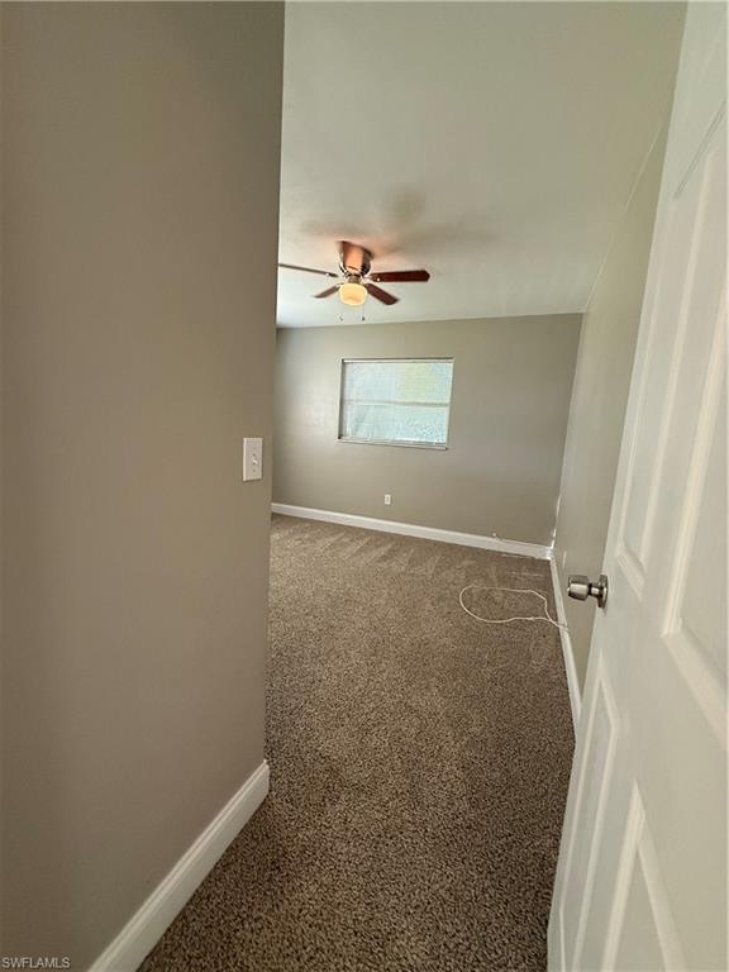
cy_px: 486
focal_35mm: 14
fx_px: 393
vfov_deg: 102.1
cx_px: 364
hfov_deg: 85.7
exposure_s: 1/120
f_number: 2.2
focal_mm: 2.22
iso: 500
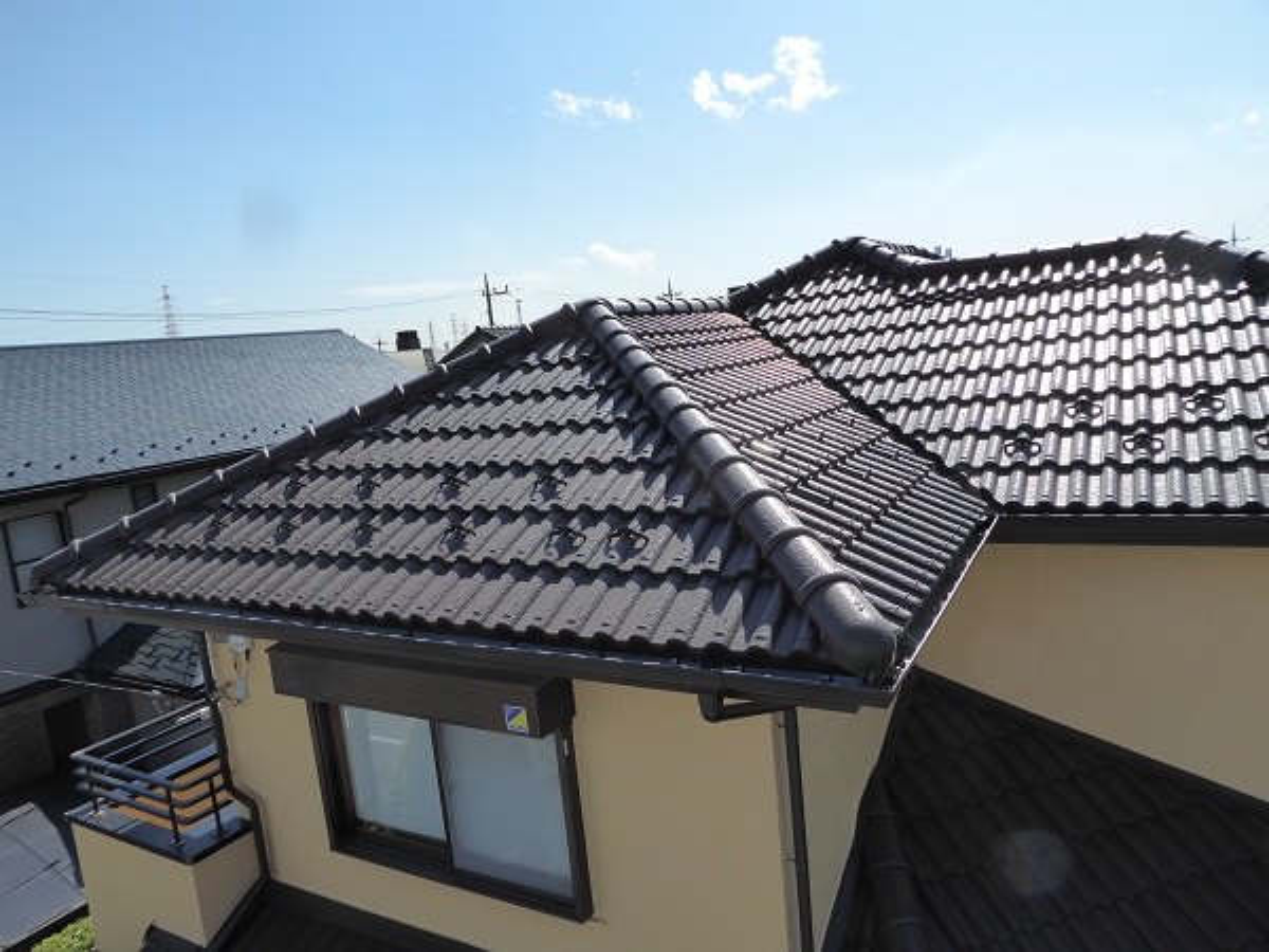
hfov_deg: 69.4
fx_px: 916
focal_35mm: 25
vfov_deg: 54.9
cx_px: 634
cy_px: 476
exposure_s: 1/640
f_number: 4.5
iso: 160
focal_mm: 4.3
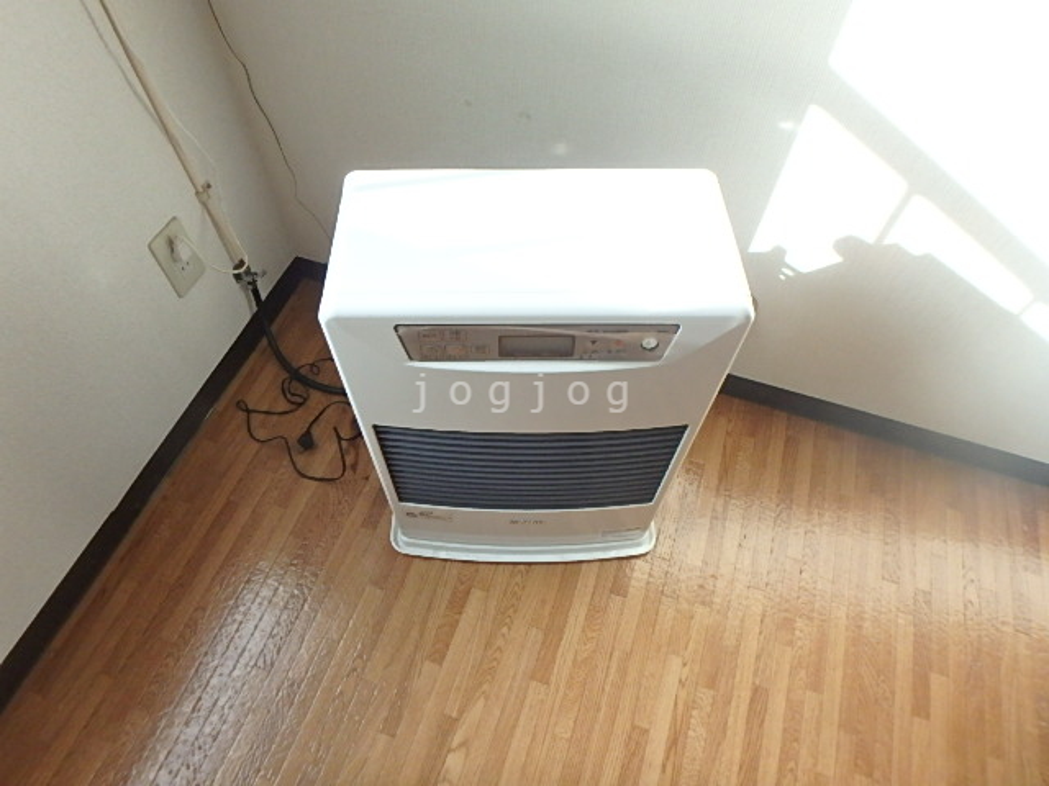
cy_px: 393
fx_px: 636
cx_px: 524
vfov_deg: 63.4
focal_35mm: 21
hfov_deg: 79.0
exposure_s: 1/250
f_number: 3.5
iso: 500
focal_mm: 3.7
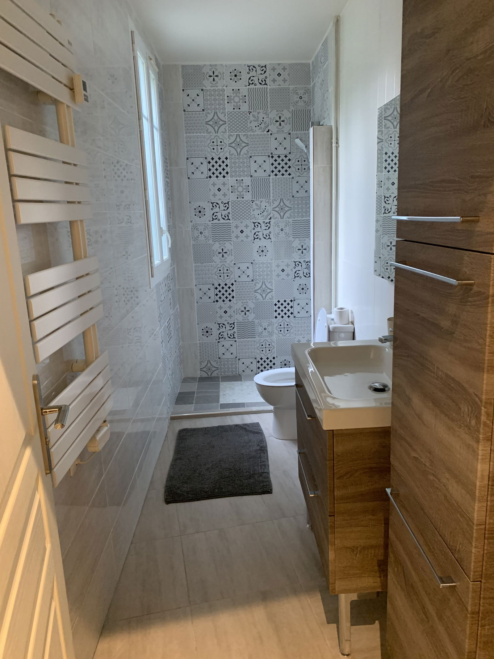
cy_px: 330
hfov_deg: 53.1
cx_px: 247
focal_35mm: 26
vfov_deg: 67.3
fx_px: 495
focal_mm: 4.25
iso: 320
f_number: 1.8
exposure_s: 1/60
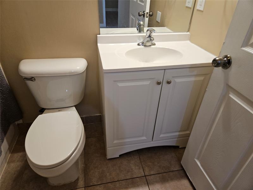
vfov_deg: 58.9
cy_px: 95
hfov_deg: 73.9
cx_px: 126
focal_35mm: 23
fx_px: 168
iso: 250
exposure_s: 1/120
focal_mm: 5.4
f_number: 1.8
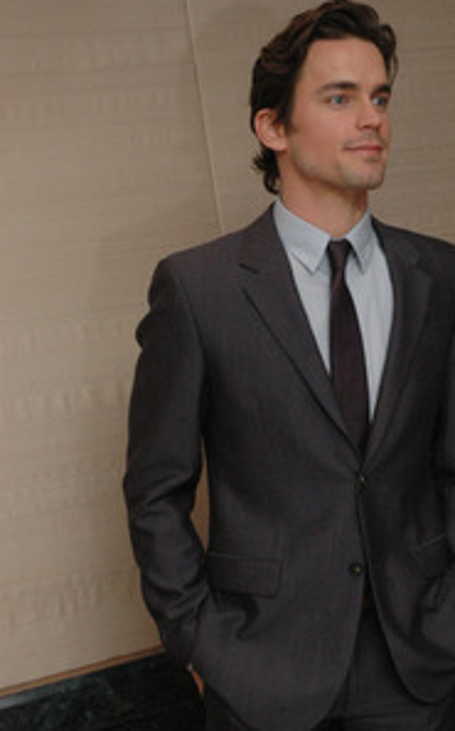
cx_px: 320
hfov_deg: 18.5
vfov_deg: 29.4
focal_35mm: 70
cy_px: 399
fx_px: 1392
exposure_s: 1/160
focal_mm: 34
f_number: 10
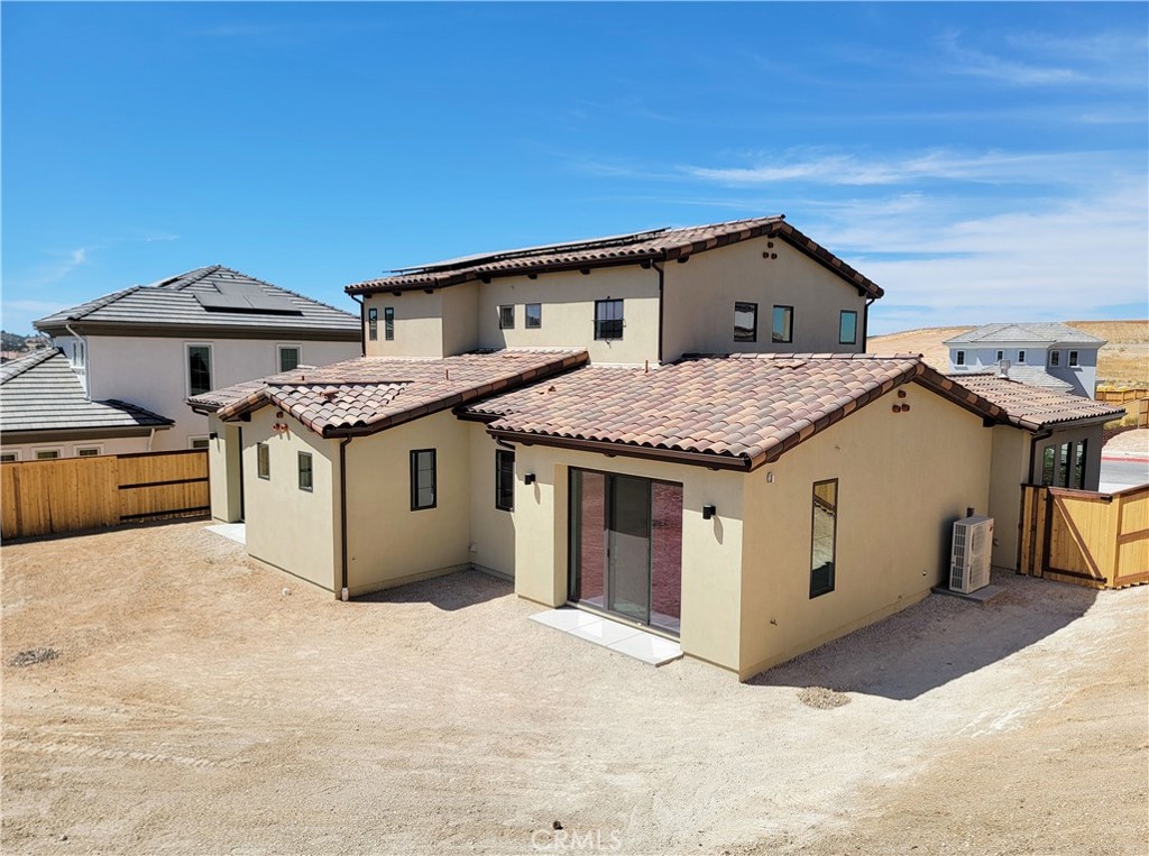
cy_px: 428
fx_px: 795
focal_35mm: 24
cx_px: 574
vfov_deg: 56.6
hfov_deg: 71.7
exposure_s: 1/1449
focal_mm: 6.7
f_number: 1.8
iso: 16
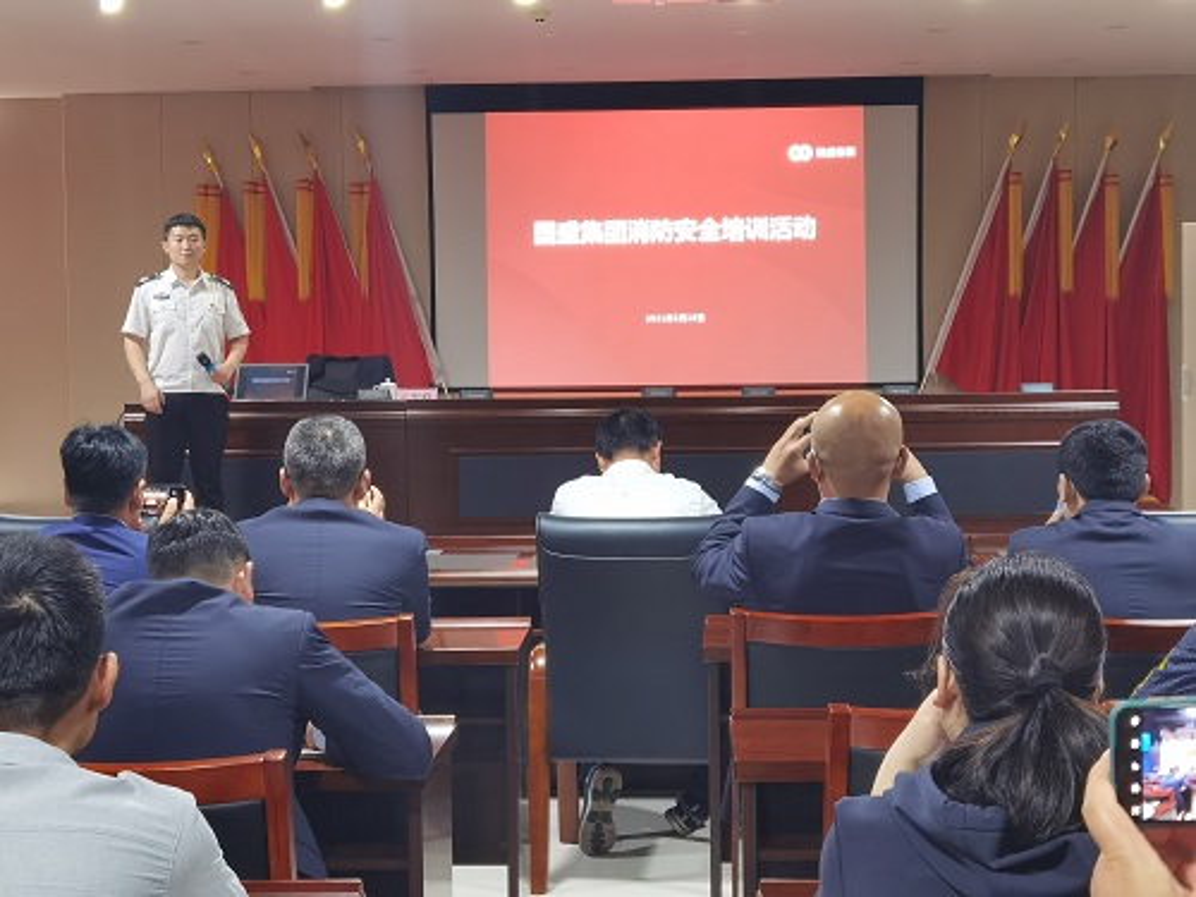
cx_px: 598
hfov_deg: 31.7
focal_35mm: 61
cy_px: 448
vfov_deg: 24.0
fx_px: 2108
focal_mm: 6.71
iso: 320
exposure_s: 1/60
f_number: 1.9
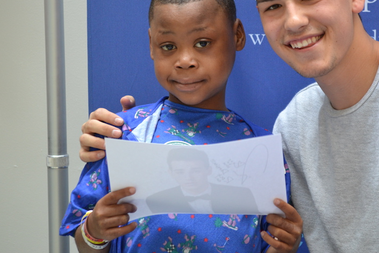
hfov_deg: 9.4
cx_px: 230
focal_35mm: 218
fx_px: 2295
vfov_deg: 6.3
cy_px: 79
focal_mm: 100
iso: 640
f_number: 4.5
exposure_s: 1/125
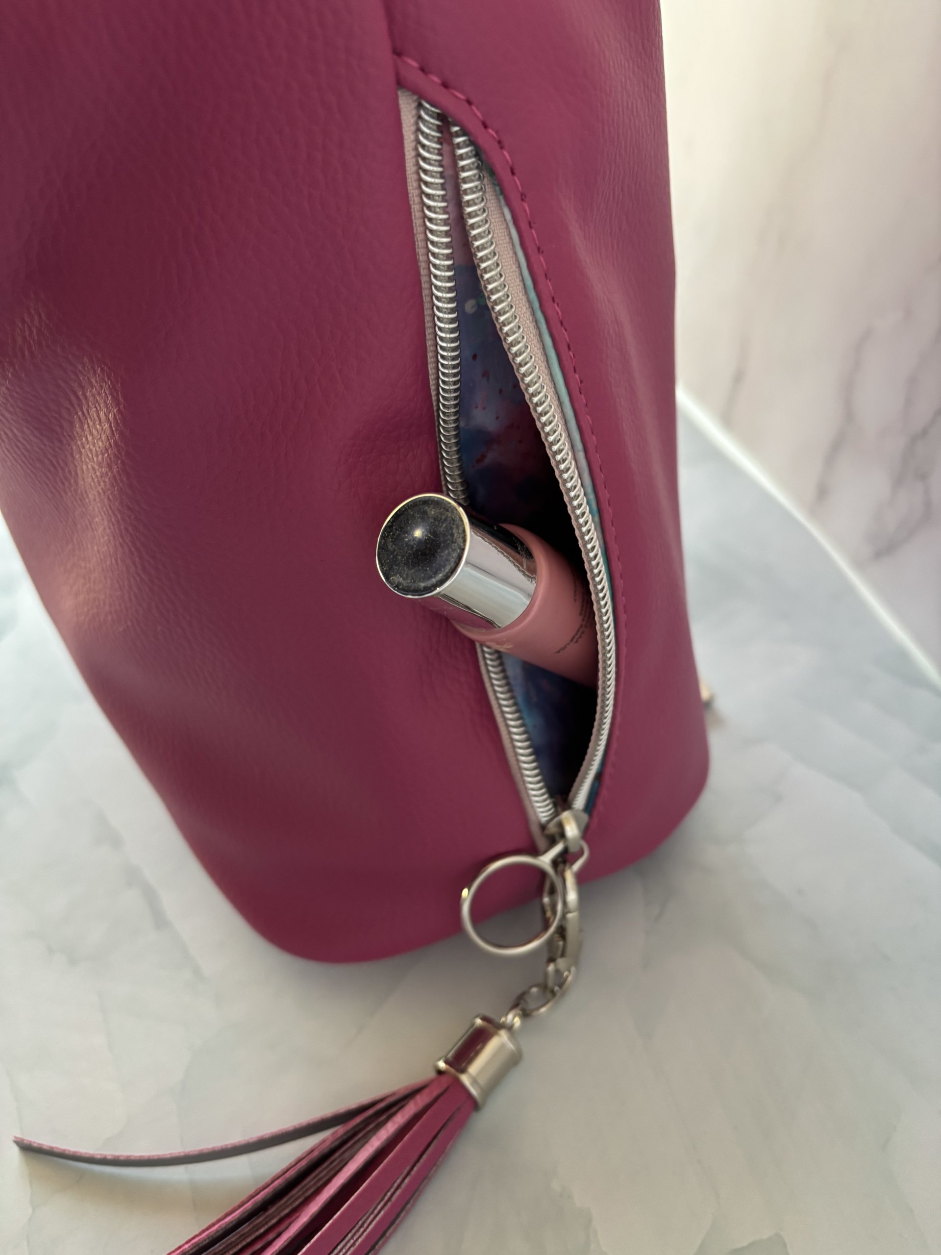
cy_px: 628
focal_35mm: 26
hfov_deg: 53.1
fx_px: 942
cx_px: 470
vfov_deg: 67.3
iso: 250
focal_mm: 5.96
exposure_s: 1/60
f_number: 1.6
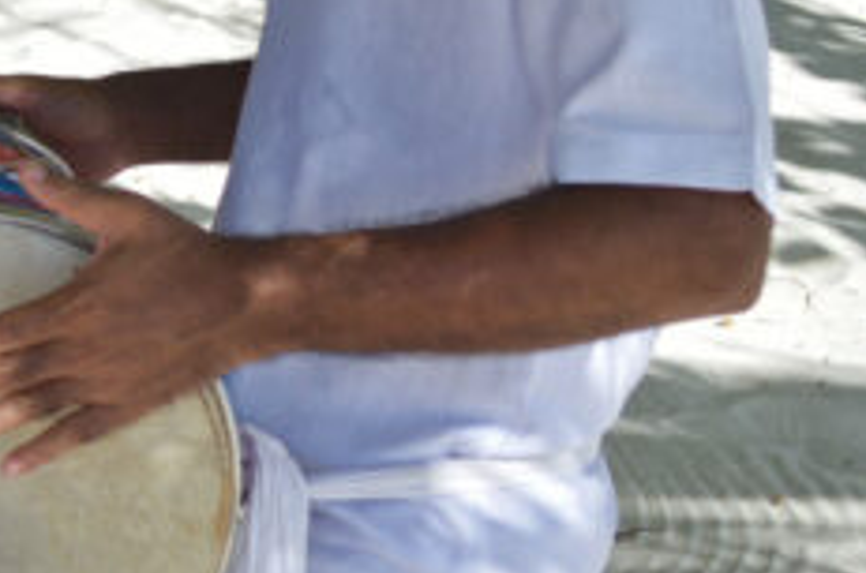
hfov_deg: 14.5
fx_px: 3217
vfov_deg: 10.2
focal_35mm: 134
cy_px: 129
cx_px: -360
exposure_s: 1/1000
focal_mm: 20
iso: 100
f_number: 3.8
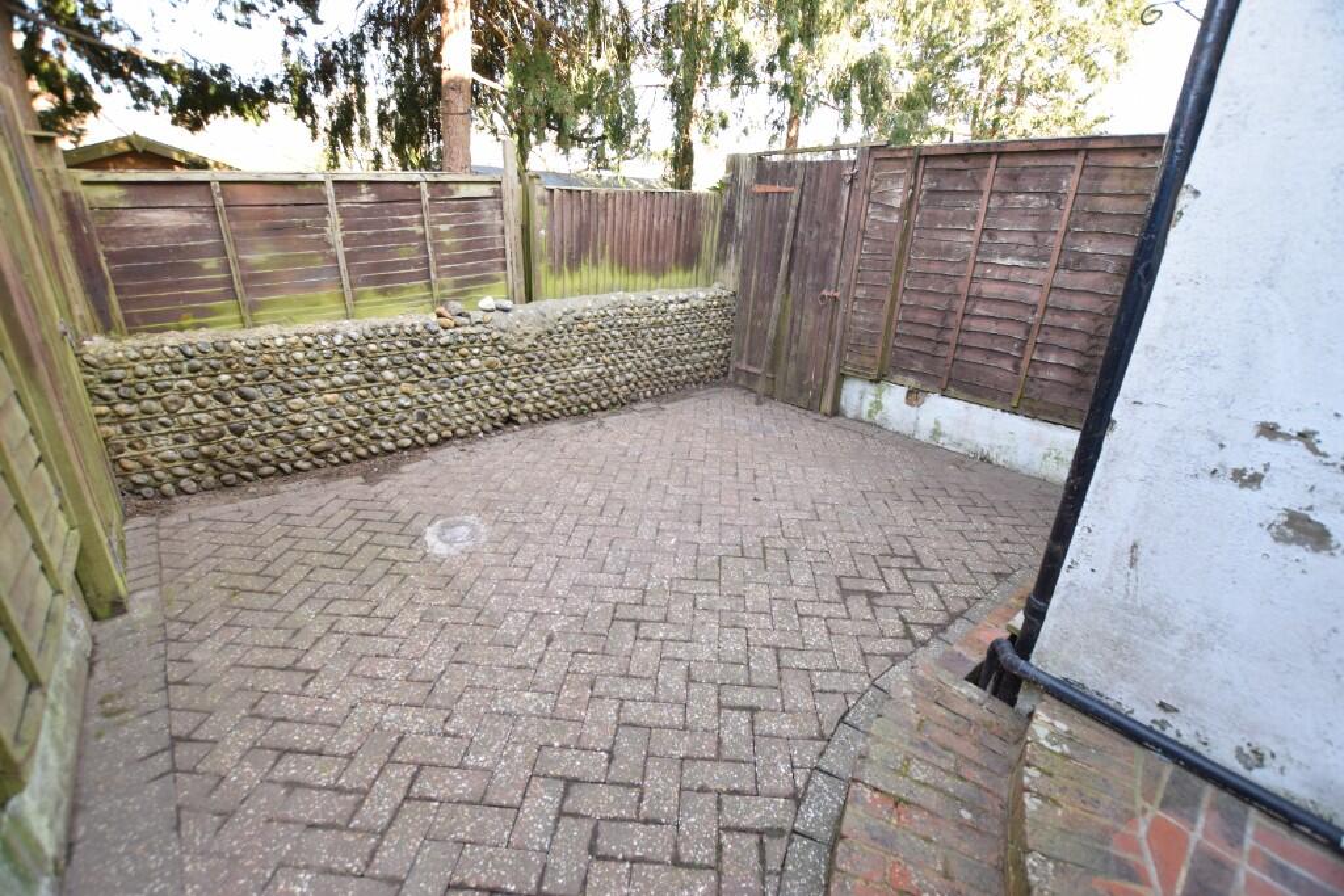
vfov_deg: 77.3
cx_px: 672
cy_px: 448
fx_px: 560
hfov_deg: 100.4
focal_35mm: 15
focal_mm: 10
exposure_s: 1/25
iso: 100
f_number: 4
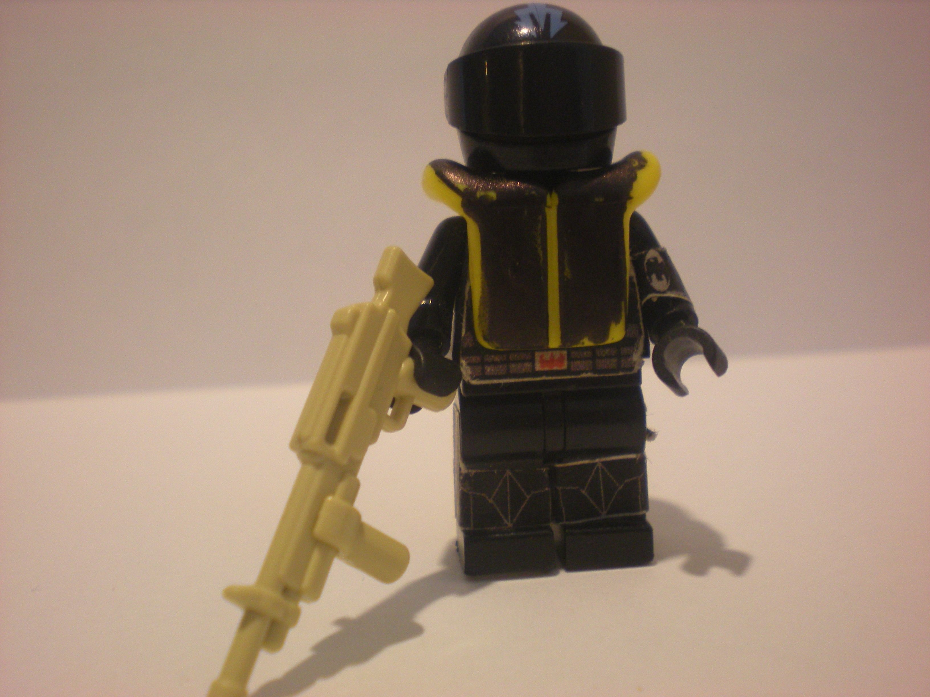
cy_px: 348
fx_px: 1182
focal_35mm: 44
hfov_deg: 42.9
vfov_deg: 32.9
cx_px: 465
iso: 202
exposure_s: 1/7.9
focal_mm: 7.4
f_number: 3.5
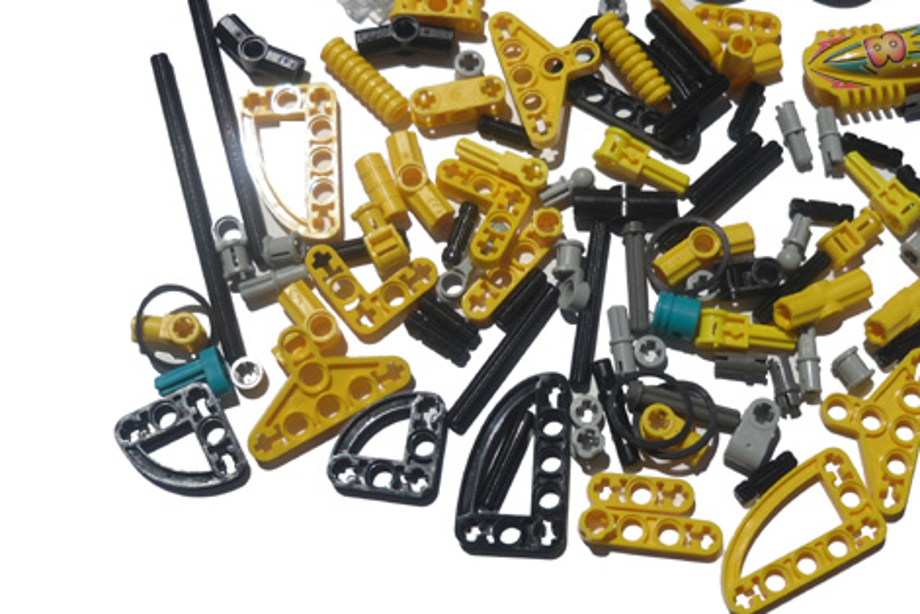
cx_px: 549
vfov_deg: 27.9
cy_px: 196
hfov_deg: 40.9
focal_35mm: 48
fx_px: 1227
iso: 80
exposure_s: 1/789
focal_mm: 6
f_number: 8.1
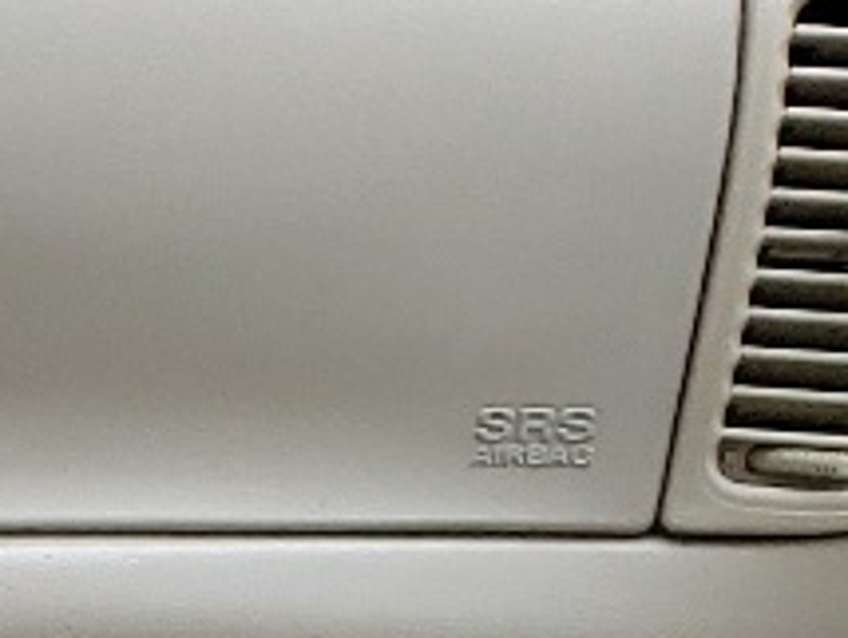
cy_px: 1759
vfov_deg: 7.0
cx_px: -1700
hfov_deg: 8.5
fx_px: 4758
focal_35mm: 194
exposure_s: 1/256
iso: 50
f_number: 1.5
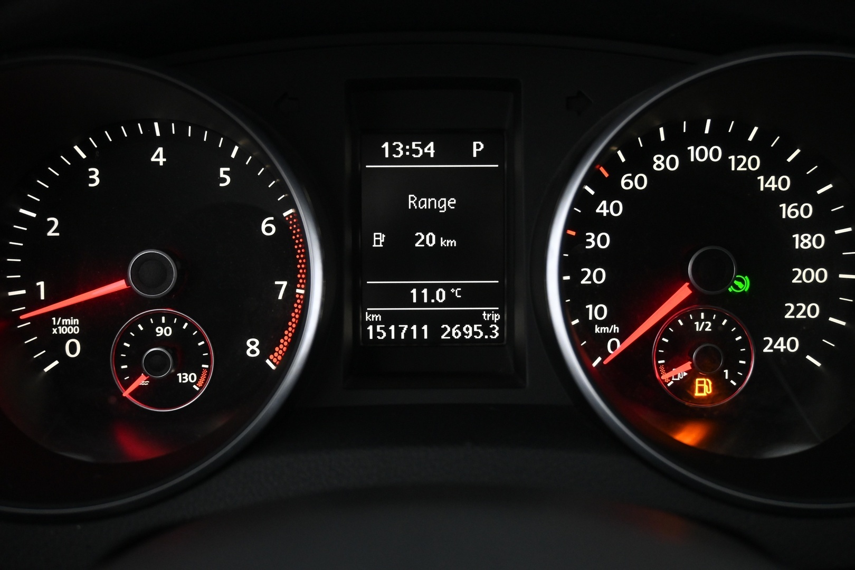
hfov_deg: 52.2
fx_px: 873
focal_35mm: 37
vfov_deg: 36.2
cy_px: 285
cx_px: 428
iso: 2200
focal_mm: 24.5
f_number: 4.2
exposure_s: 1/40
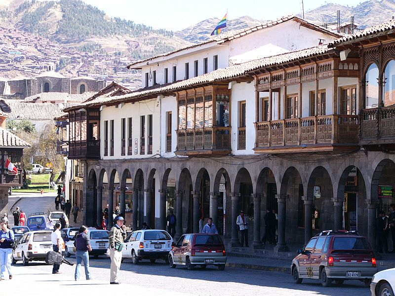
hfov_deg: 17.4
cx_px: 198
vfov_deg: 13.1
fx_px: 1289
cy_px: 148
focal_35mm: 113
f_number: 4
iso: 50
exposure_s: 1/125
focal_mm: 18.9
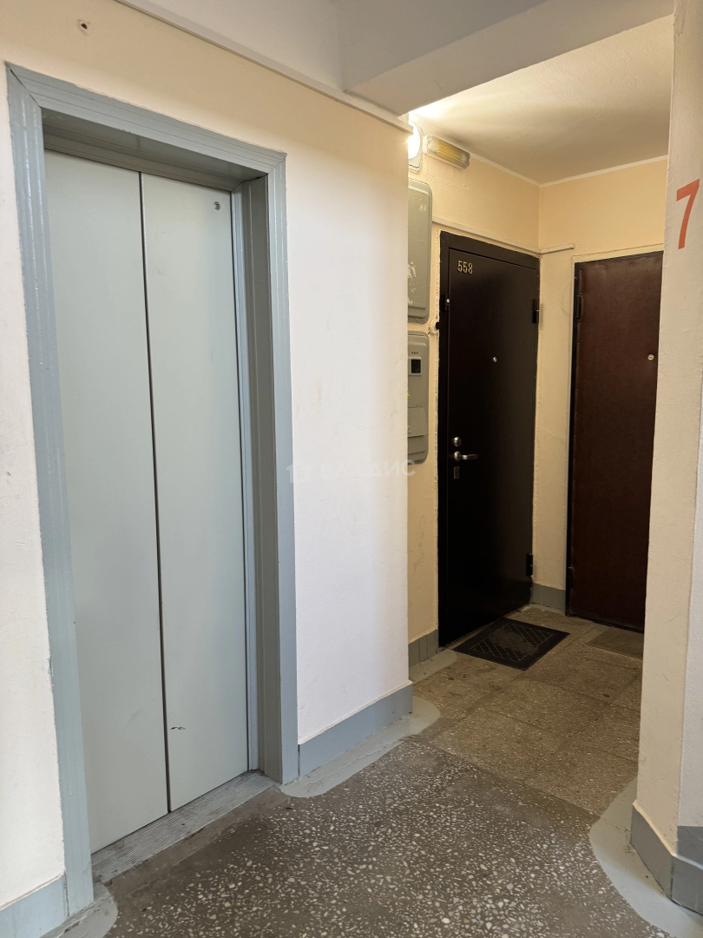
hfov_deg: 56.8
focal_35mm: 24
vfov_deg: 71.6
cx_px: 352
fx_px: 650
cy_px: 469
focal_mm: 6.76
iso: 160
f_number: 1.78
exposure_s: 1/50
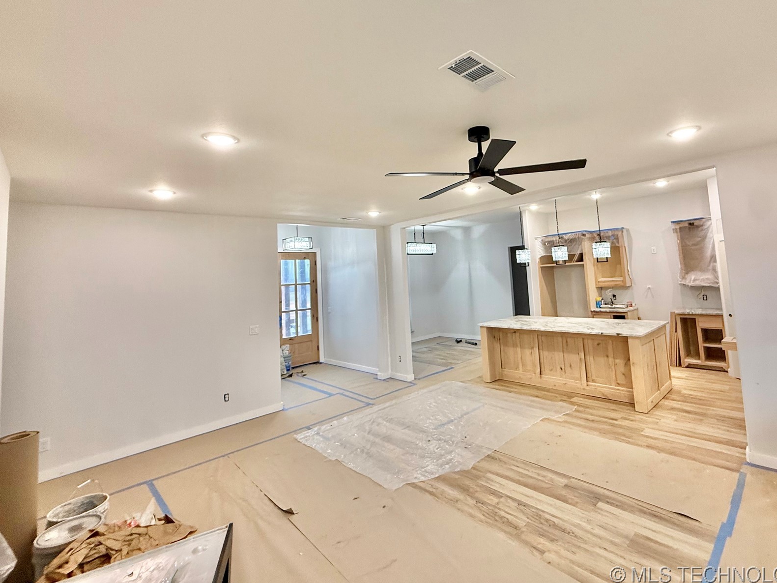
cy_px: 241
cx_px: 440
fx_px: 382
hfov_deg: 90.5
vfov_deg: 74.1
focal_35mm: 17
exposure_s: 1/120
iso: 200
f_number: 2.2
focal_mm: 2.22
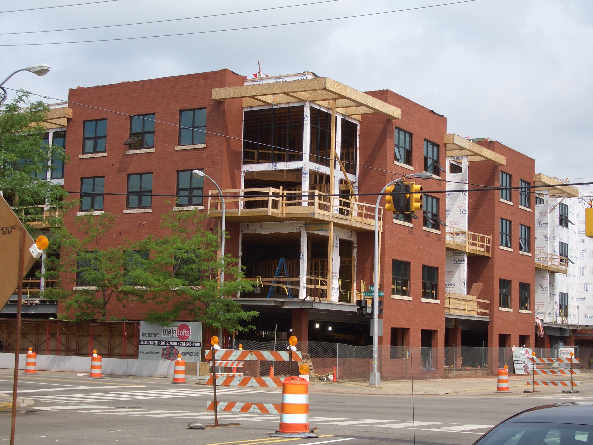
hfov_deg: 31.2
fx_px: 1062
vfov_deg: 23.7
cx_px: 296
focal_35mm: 62
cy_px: 222
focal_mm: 10.2
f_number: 5.6
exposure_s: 1/250
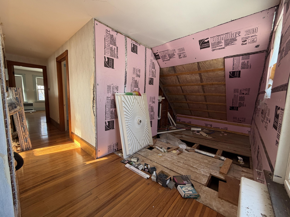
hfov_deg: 102.1
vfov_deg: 85.7
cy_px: 108
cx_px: 145
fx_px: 117
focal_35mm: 14
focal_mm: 2.22
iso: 160
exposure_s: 1/121
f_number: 2.2
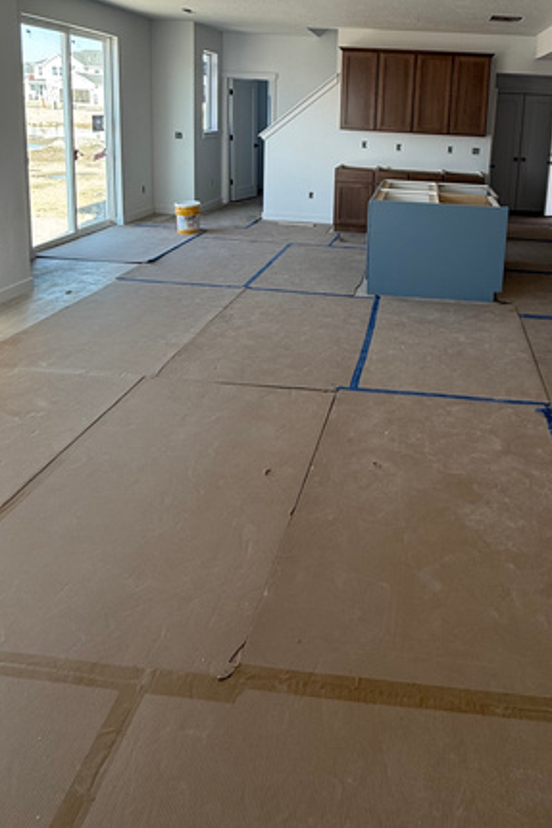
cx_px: 390
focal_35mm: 26
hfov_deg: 48.3
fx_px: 597
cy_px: 214
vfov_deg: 65.4
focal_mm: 2.22
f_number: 2.2
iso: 64
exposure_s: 1/99
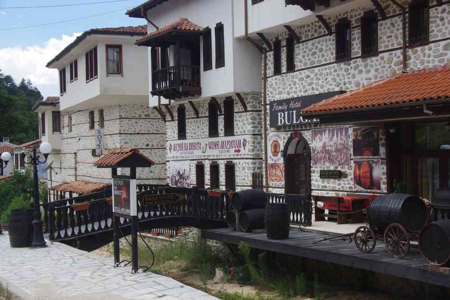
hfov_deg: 37.9
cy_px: 150
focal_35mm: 52
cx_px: 225
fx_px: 656
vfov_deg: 25.8
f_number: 11
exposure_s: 1/60
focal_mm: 35
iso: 200
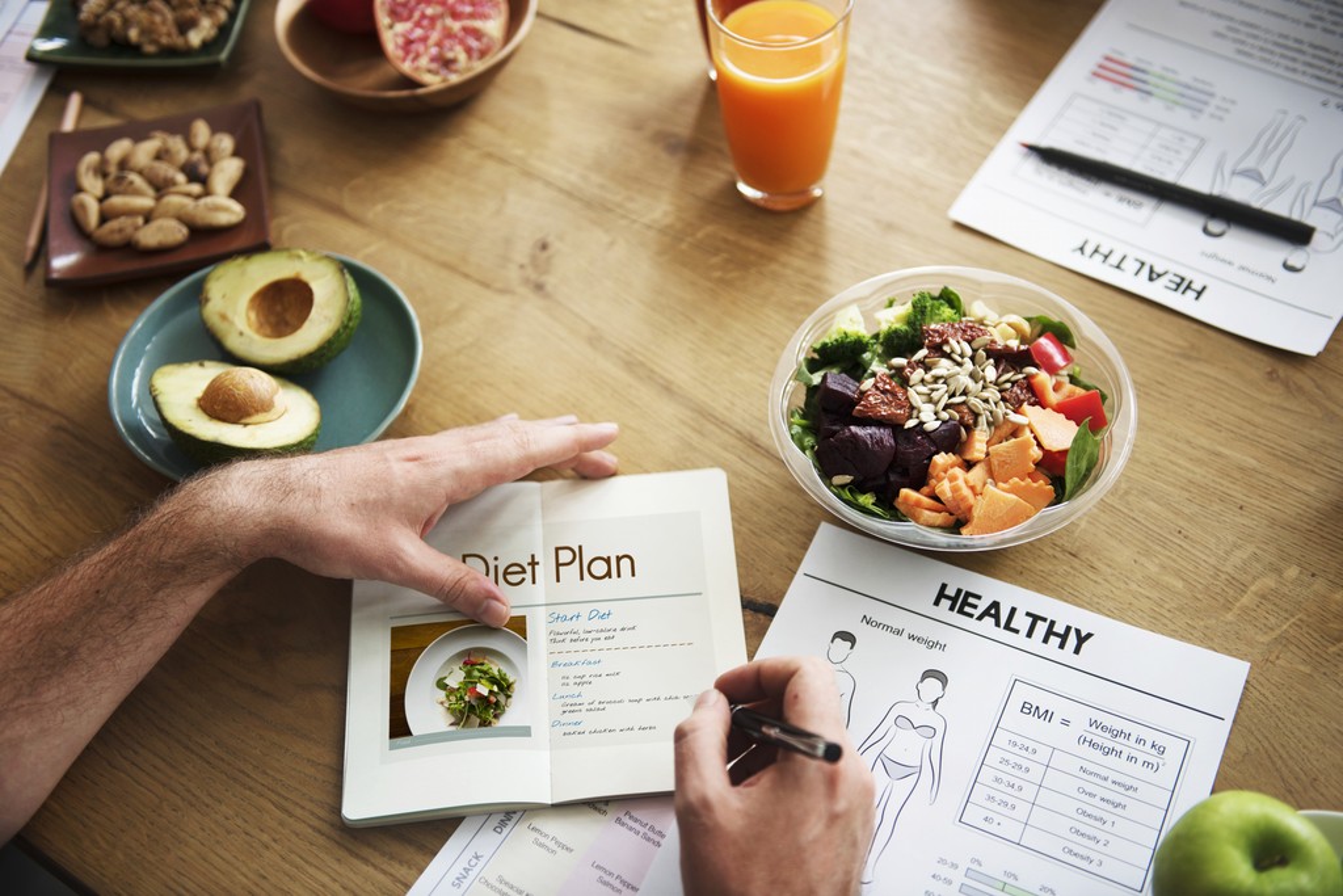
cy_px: 448
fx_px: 1865
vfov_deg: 27.0
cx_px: 672
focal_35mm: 50
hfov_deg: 39.6
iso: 200
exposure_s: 1/160
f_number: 2.8
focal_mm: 50
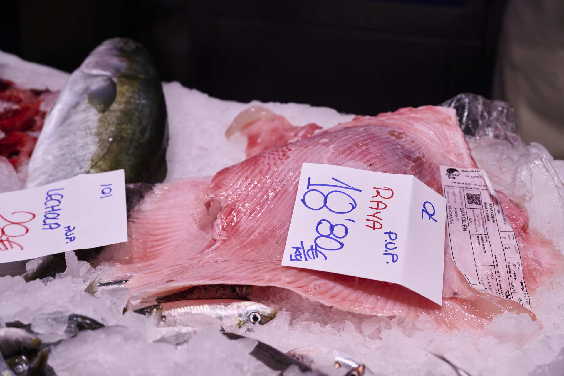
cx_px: 282
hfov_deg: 30.1
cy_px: 188
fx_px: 1050
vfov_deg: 20.3
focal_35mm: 67
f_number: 6.3
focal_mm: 67
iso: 140
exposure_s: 1/250
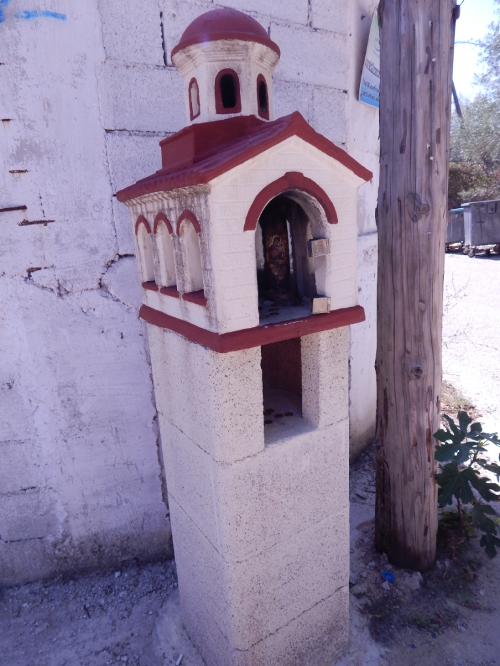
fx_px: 424
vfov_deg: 76.4
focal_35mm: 22
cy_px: 333
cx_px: 250
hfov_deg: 61.1
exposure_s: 1/800
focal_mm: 4
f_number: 3
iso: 125
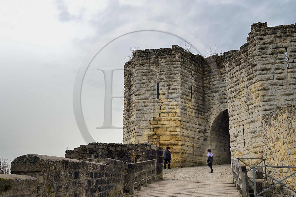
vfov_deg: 35.0
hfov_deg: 50.7
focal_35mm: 38
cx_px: 148
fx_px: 312
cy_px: 98
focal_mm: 38
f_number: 11
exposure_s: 1/160
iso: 200
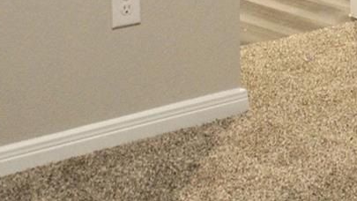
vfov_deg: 8.2
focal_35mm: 143
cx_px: 515
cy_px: -167
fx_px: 1354
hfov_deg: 14.2
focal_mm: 18
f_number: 3.5
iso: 400
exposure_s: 1/13
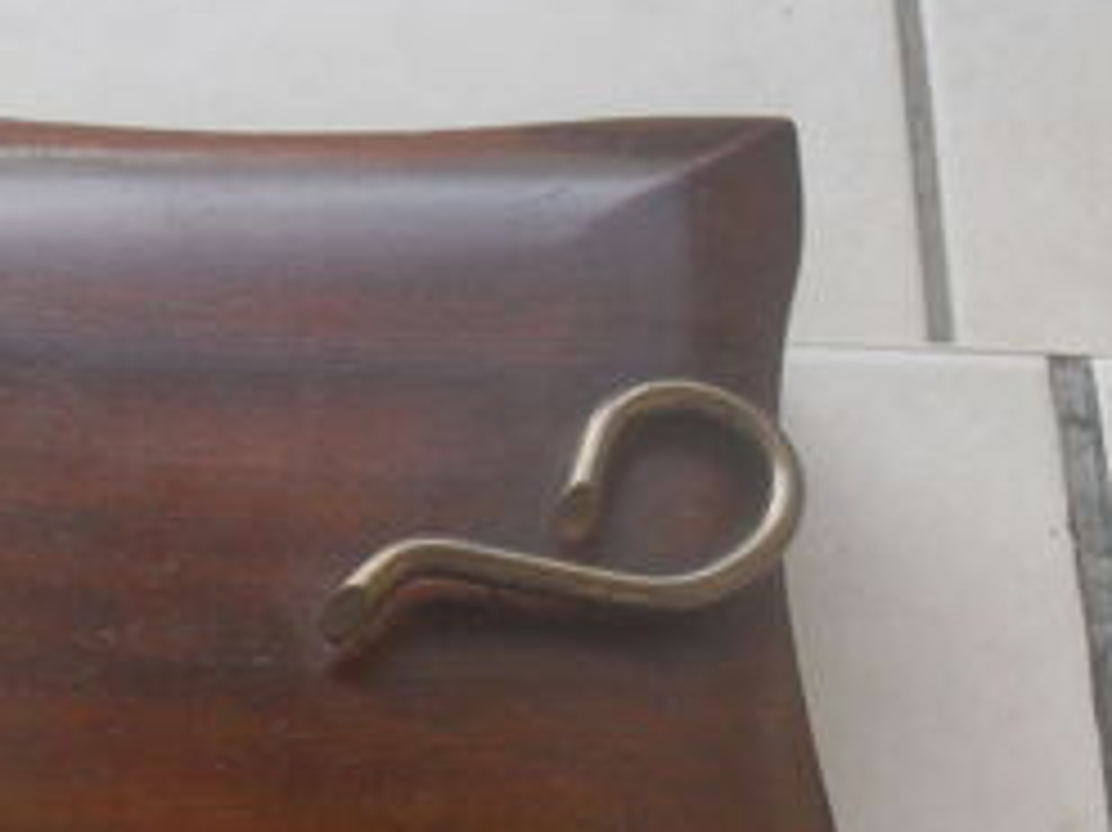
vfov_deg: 20.3
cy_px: 571
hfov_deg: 26.7
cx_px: 288
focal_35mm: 72
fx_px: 2312
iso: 100
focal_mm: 6.3
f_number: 2.8
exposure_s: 1/90
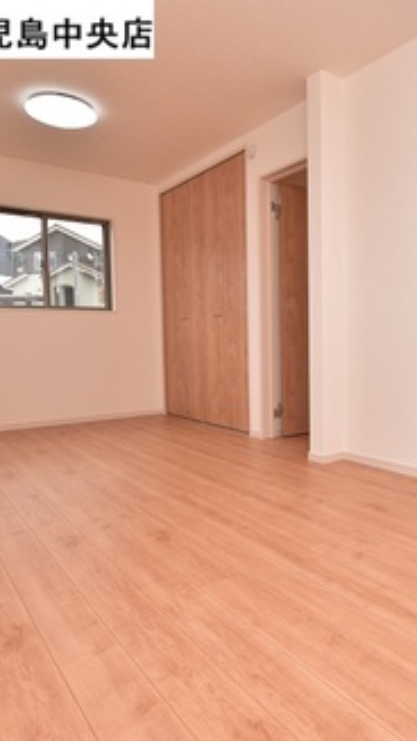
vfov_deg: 76.3
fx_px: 472
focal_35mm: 24
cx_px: 290
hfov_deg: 46.7
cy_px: 375
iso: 160
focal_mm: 10
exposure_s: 1/100
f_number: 5
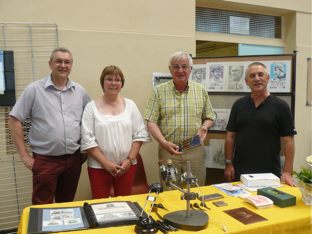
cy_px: 117
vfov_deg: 39.7
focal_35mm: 36
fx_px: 324
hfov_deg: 51.4
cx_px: 156
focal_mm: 6
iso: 200
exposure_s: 1/30
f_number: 2.8
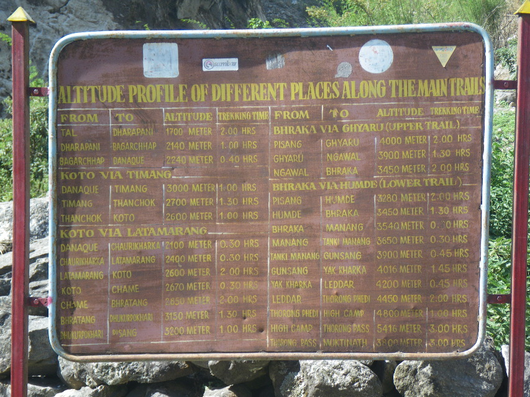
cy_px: 198
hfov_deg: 25.3
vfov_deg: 19.1
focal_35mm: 77
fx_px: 1179
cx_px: 265
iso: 64
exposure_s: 1/100
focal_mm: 13.7
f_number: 4.8
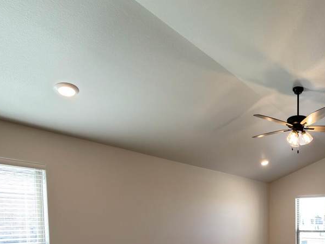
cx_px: 280
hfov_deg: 53.9
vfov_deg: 41.7
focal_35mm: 30
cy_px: 235
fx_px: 282
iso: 50
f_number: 2.2
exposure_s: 1/60
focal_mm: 2.22
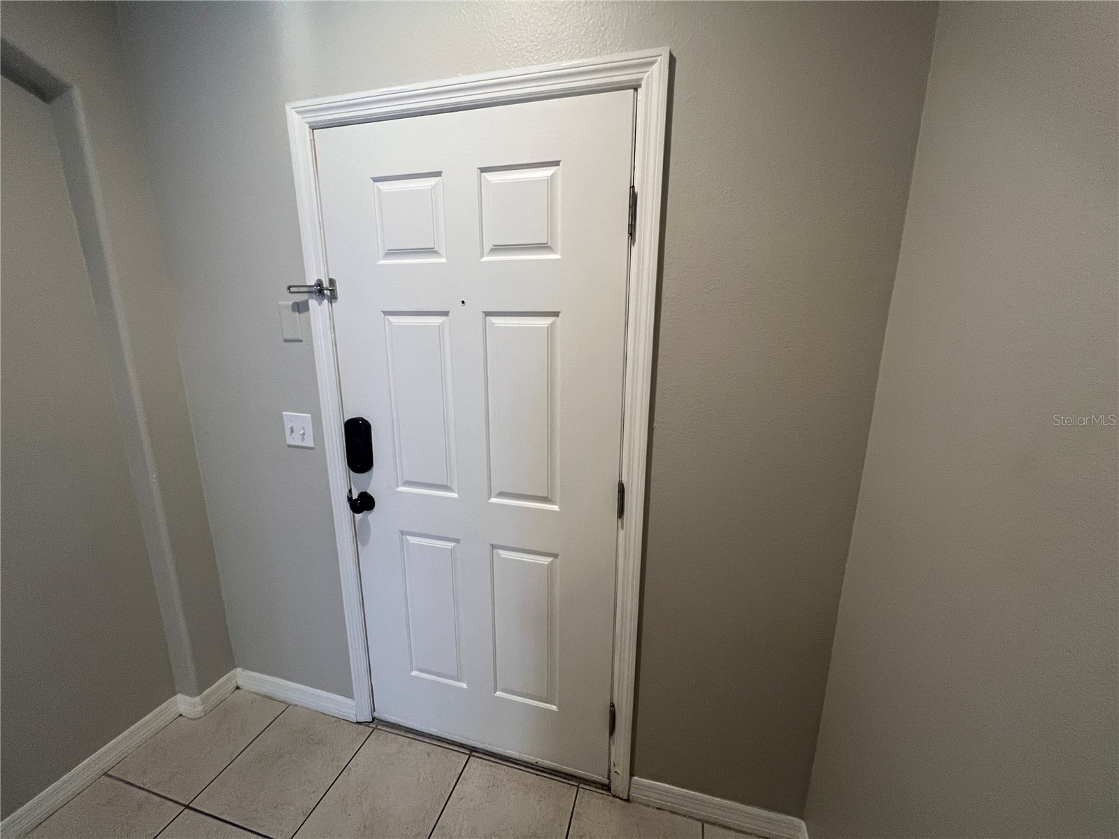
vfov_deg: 89.9
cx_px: 560
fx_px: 420
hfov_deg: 106.2
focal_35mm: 13
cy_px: 420
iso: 200
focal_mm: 1.57
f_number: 1.8
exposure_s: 1/60
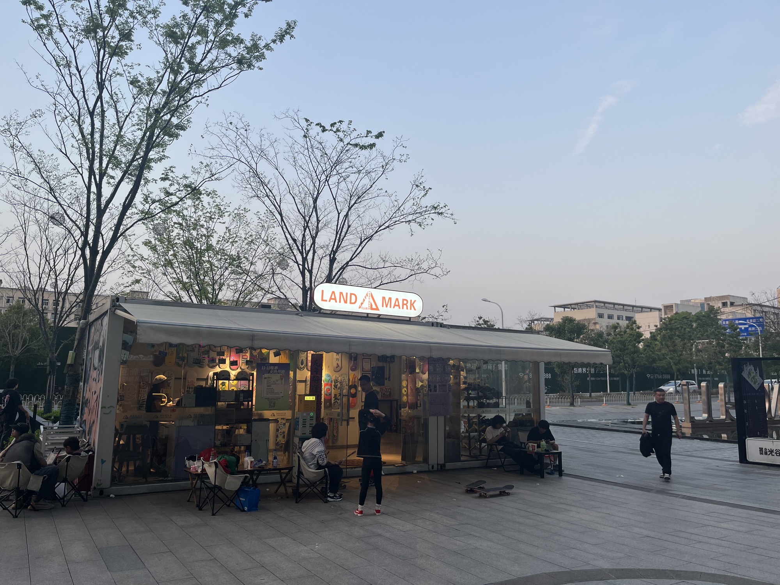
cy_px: 292
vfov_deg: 53.1
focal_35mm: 26
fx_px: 586
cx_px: 390
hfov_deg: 67.3
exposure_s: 1/122
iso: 40
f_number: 1.6
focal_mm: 5.1
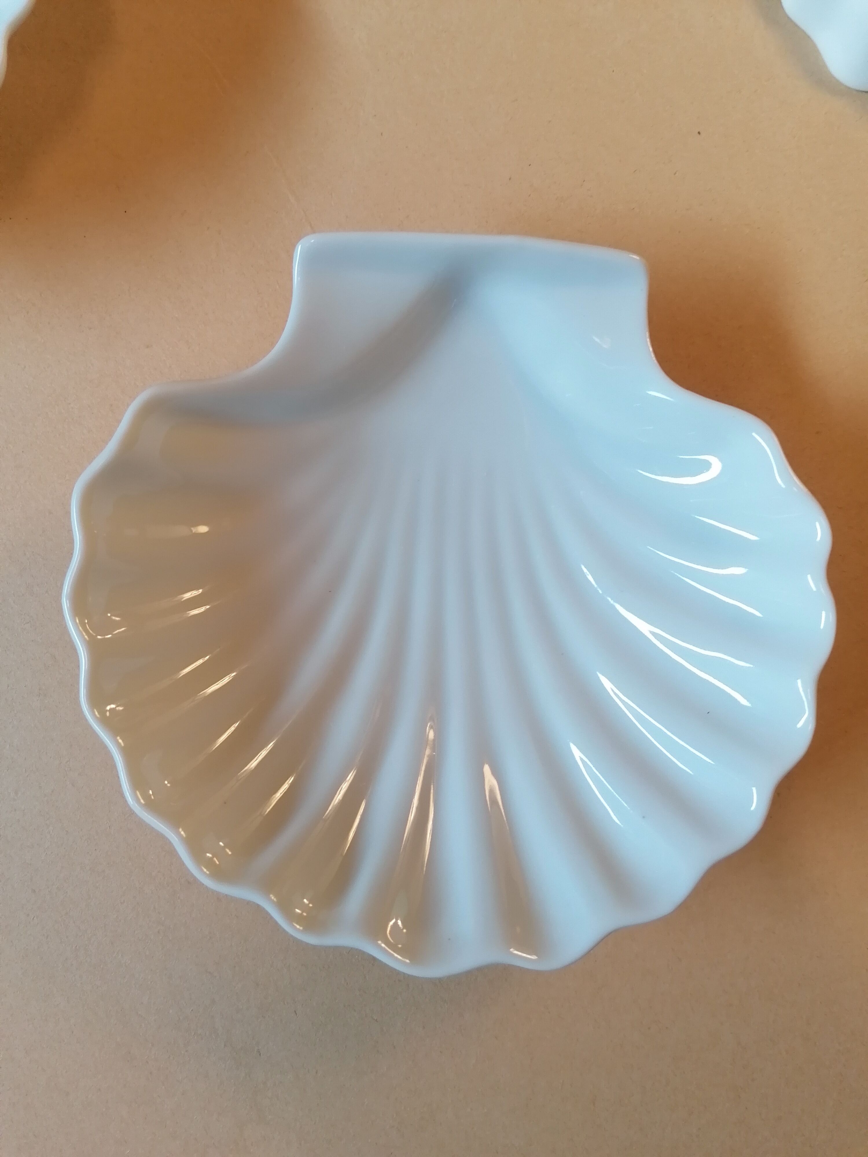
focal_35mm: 27
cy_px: 578
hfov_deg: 51.4
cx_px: 434
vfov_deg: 65.3
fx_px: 903
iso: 125
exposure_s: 1/50
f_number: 1.8
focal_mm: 4.75
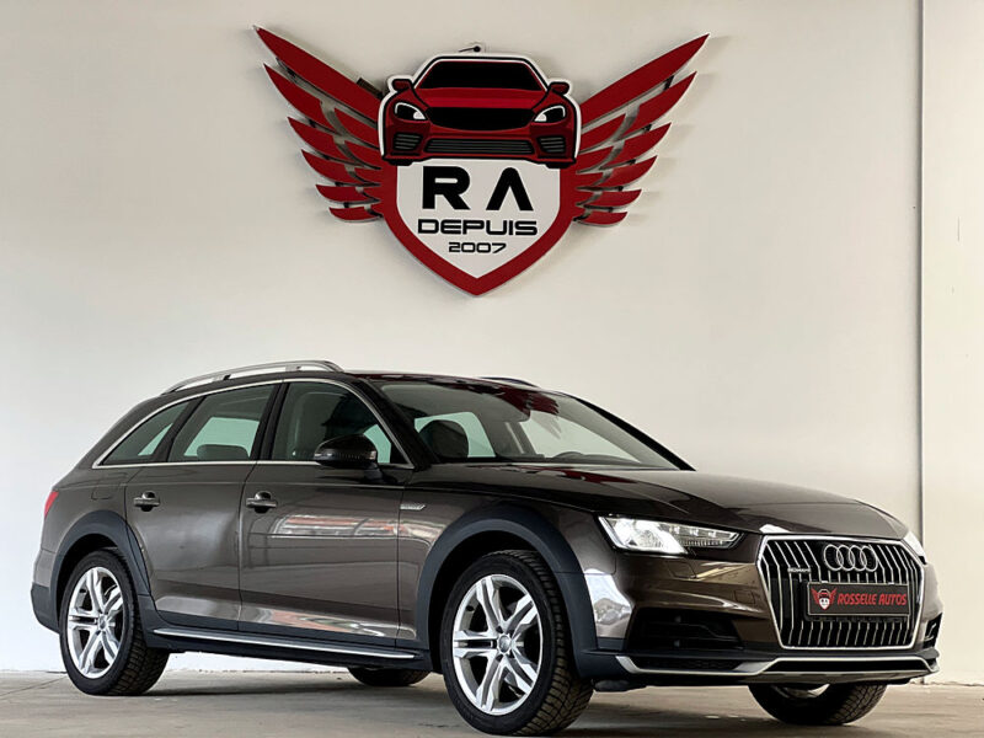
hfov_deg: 25.3
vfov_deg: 19.1
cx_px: 492
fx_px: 2189
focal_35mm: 77
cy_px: 369
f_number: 2.8
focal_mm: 9
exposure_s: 1/121
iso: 200
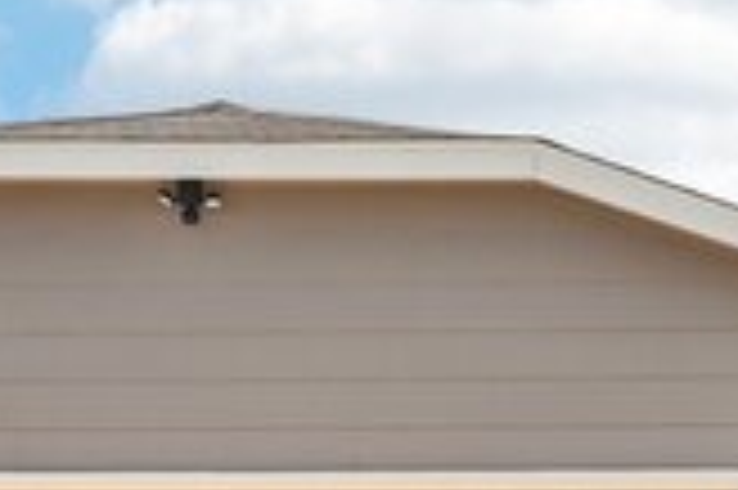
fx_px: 2560
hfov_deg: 16.2
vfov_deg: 10.7
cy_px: 650
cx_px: 626
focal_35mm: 125
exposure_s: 1/750
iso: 200
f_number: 8
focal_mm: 32
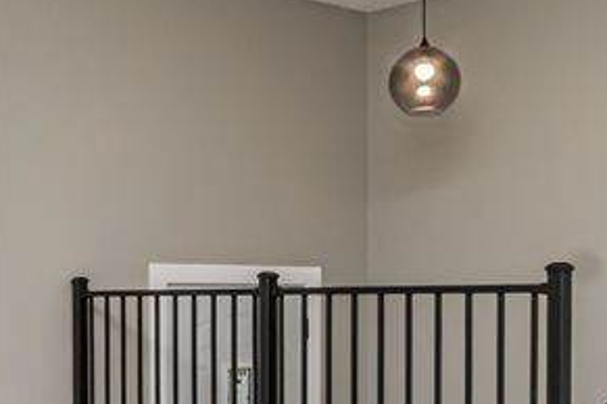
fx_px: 1113
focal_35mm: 66
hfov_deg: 30.1
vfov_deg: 20.4
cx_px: 161
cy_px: 307
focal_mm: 10
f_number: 10
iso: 1250
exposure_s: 1/60
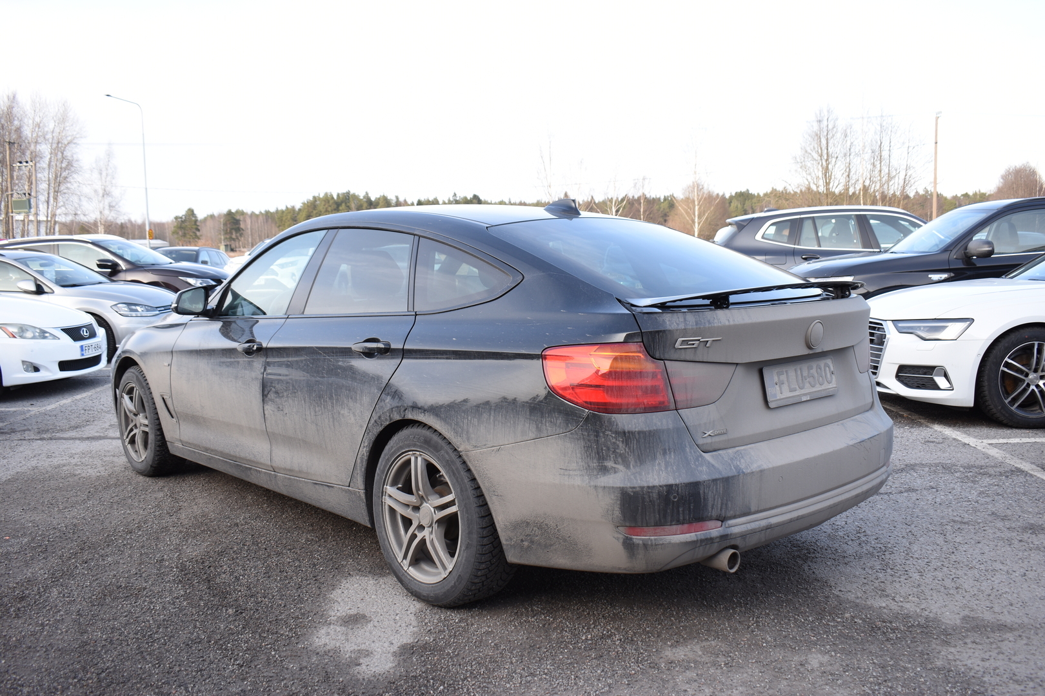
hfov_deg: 57.2
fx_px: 958
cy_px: 348
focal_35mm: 33
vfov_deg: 40.0
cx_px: 522
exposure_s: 1/60
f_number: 5.6
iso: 100
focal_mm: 22
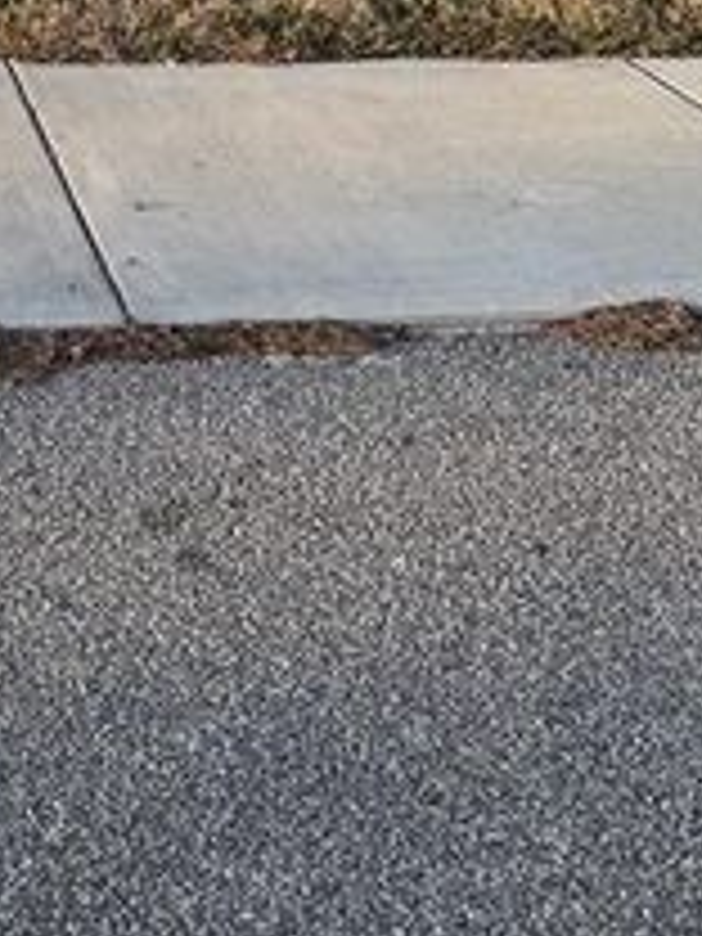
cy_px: -412
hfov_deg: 17.8
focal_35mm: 77
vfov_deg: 21.7
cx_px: -230
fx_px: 2082
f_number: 1.78
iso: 80
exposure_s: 1/1410
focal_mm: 6.76
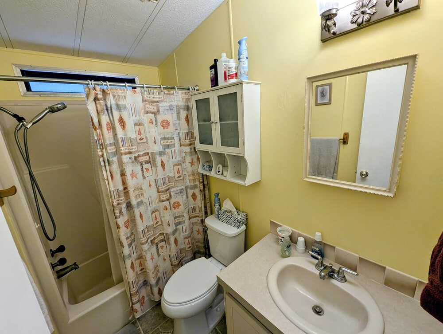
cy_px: 167
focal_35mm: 13
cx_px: 222
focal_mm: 1.95
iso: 152
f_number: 2.2
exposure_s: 1/120
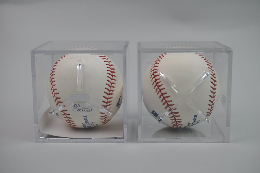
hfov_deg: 33.4
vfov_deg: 22.6
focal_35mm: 60
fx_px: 433
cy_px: 86
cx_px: 130
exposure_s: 1/80
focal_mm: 40
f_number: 4.5
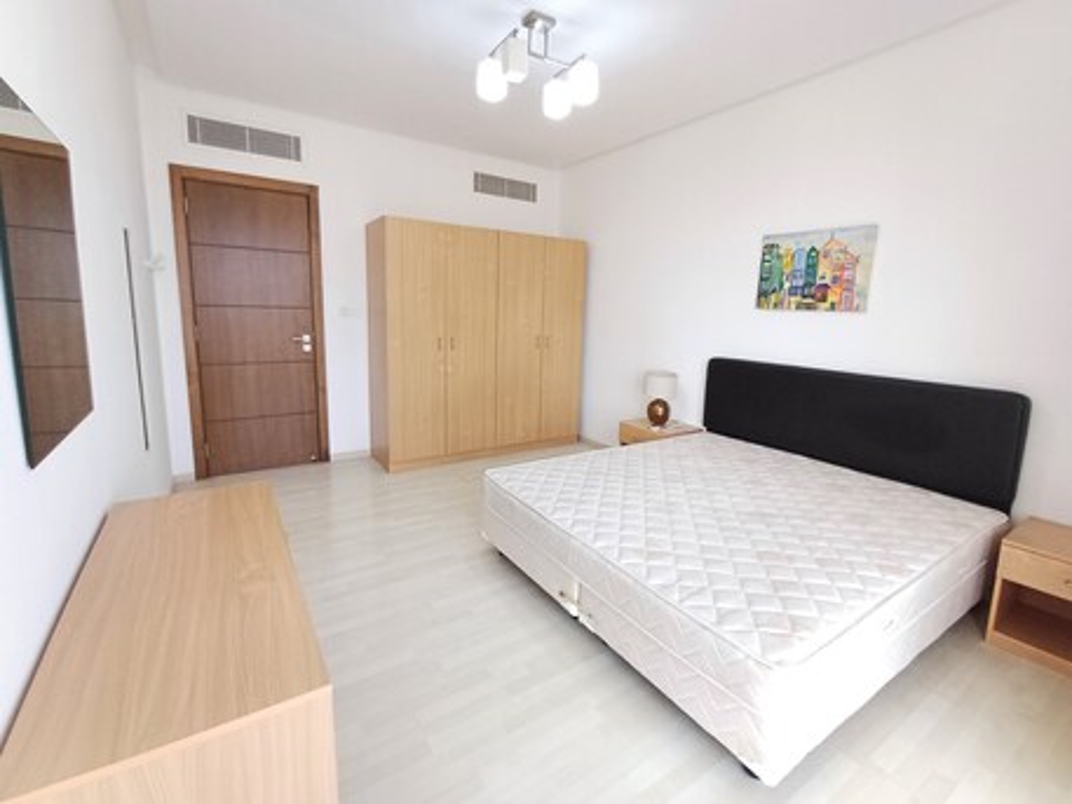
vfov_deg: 78.1
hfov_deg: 94.5
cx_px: 536
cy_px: 402
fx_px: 496
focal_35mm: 16
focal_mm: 1.64
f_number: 2.2
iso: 160
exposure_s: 1/50
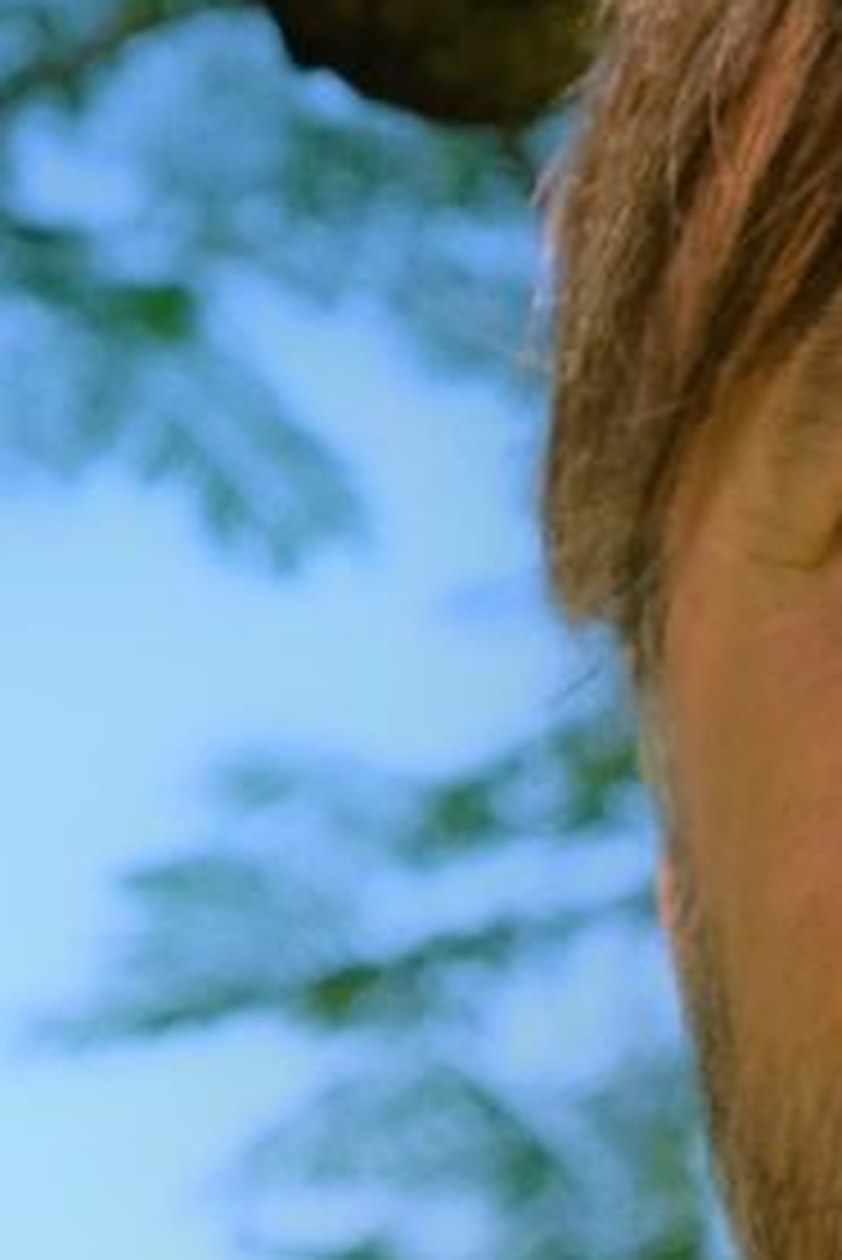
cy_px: 1215
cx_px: 1385
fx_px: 8199
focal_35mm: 234
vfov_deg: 8.7
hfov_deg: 5.8
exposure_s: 1/240
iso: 400
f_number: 8
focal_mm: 42.5
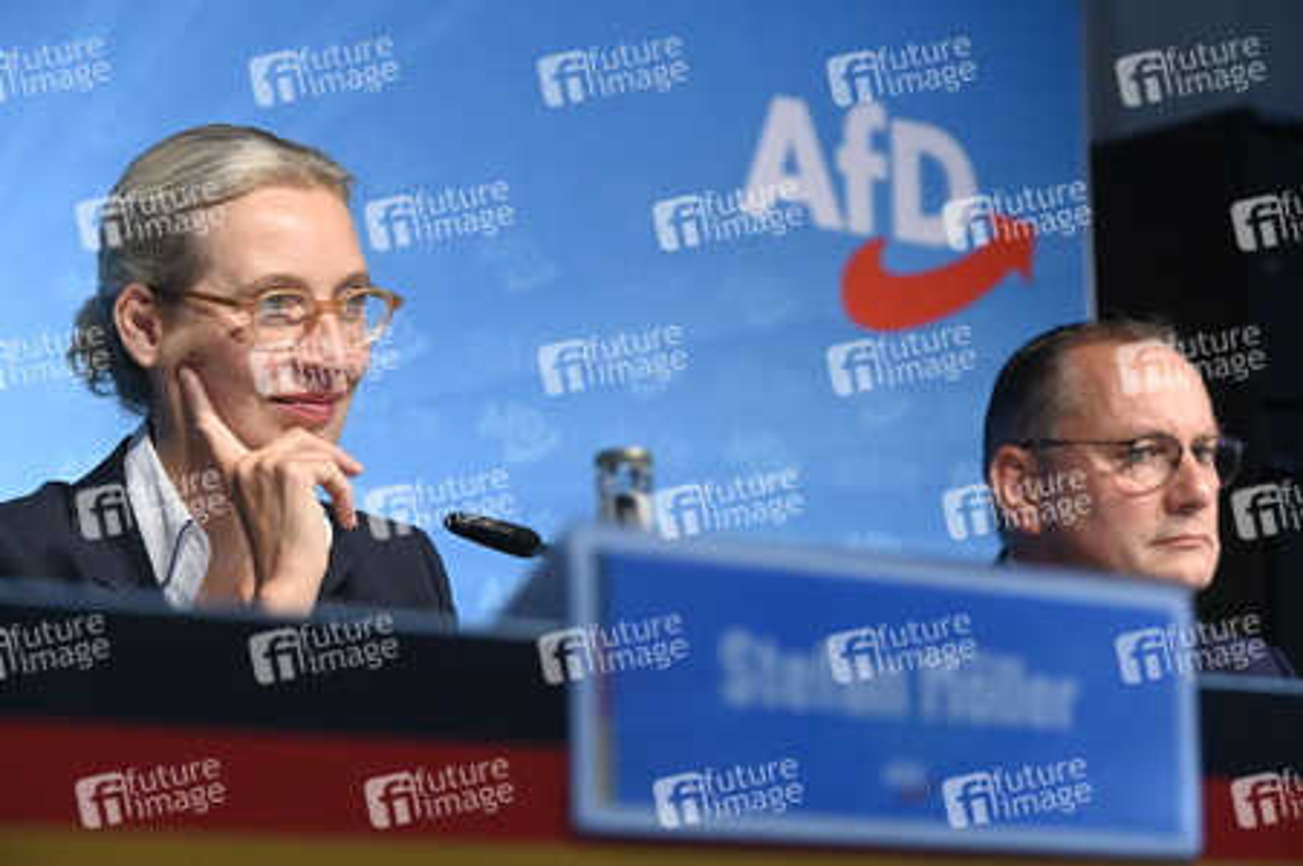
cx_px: 652
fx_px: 3617
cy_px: 433
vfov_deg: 13.7
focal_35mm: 100
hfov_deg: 20.4
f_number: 6.3
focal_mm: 100
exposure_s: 1/500
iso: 5000
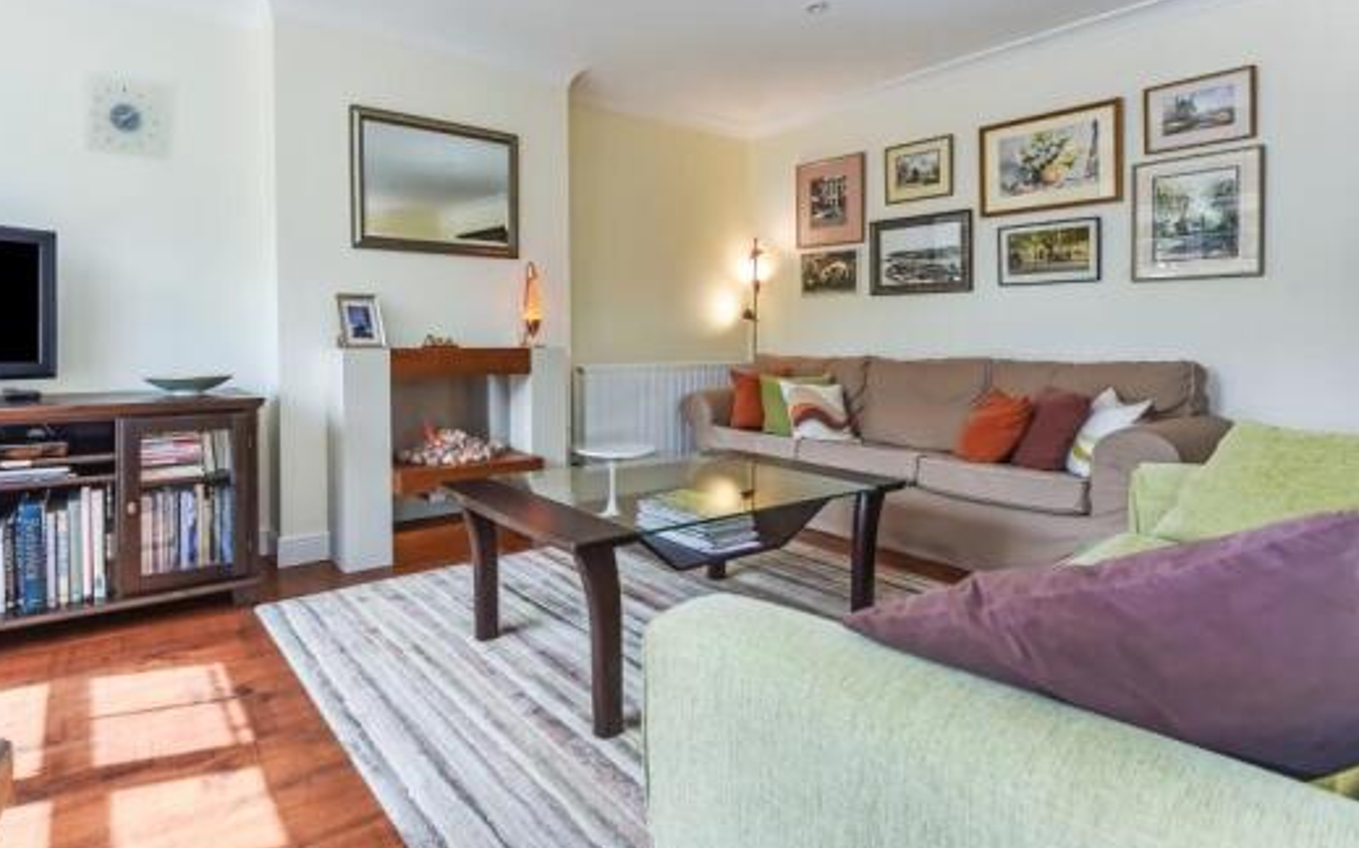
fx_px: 666
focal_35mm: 18
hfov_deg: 89.2
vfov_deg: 64.5
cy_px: 349
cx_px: 505
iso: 400
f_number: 9
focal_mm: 14
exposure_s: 1/100
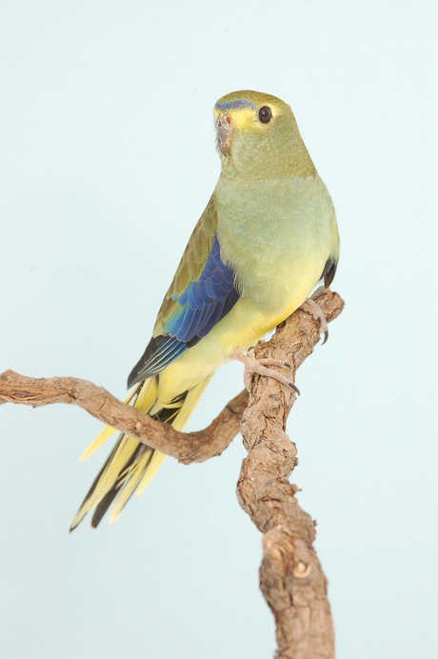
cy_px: 330
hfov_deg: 10.6
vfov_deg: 15.9
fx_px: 2359
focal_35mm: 129
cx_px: 219
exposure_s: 1/500
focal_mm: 86
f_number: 11
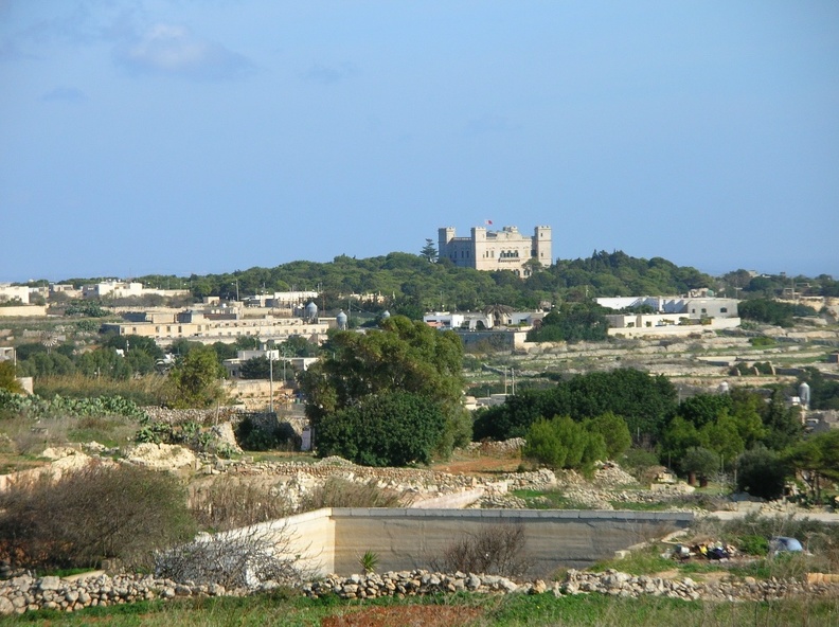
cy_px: 314
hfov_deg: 10.1
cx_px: 420
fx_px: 4745
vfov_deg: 7.6
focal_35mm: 196
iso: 50
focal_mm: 32.4
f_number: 4
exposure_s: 1/643
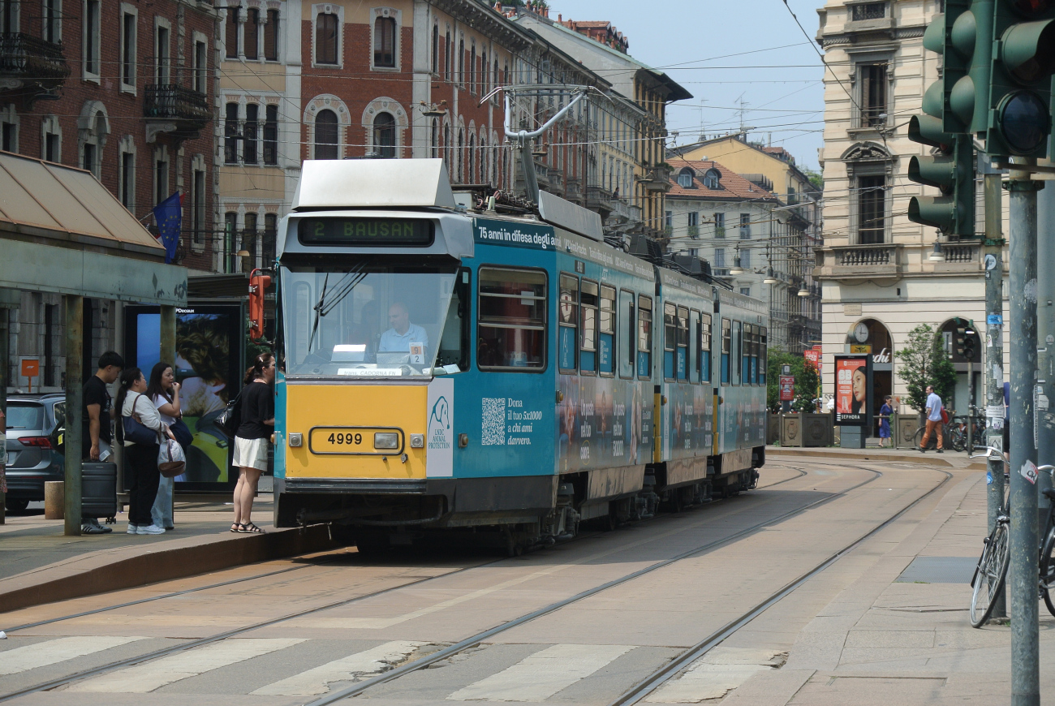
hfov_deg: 17.8
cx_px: 528
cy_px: 353
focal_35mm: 115
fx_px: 3374
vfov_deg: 11.9
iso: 100
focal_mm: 42.7
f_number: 4.5
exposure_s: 1/640
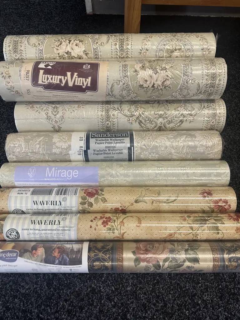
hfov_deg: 56.8
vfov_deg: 71.6
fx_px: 222
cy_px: 160
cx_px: 120
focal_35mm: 24
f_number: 1.78
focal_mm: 6.86
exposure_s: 1/100
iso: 200
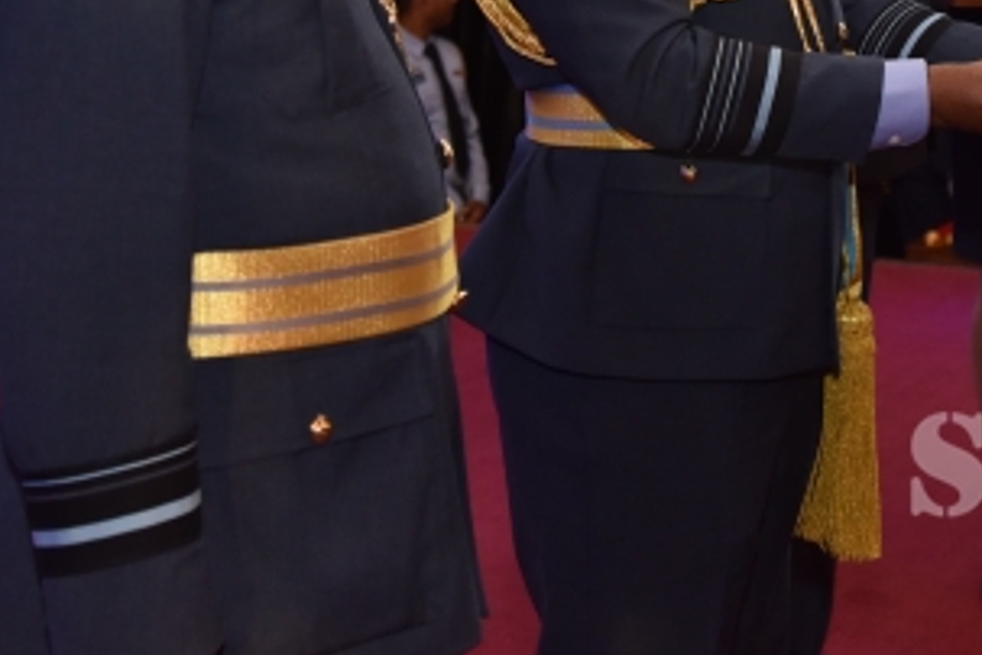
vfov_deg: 12.1
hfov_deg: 18.3
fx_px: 3028
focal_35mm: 111
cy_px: -94
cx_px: 758
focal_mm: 48
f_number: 5
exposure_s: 1/125
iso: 1250
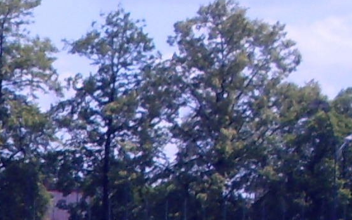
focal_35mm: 223
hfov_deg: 8.5
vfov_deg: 5.5
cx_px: -511
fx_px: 2139
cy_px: 651
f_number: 8.4
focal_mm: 6.3
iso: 80
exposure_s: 1/180
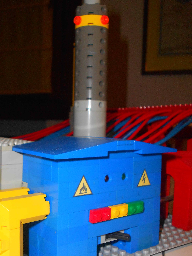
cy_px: 140
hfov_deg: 35.0
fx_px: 303
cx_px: 73
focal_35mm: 41
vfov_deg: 45.7
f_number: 9
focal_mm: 5.8
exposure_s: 1/30
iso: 200
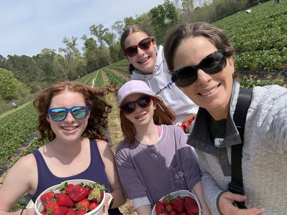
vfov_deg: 58.9
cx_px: 144
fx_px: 191
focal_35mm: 23
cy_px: 108
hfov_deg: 73.9
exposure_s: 1/1080
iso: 25
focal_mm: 2.69
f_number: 1.9
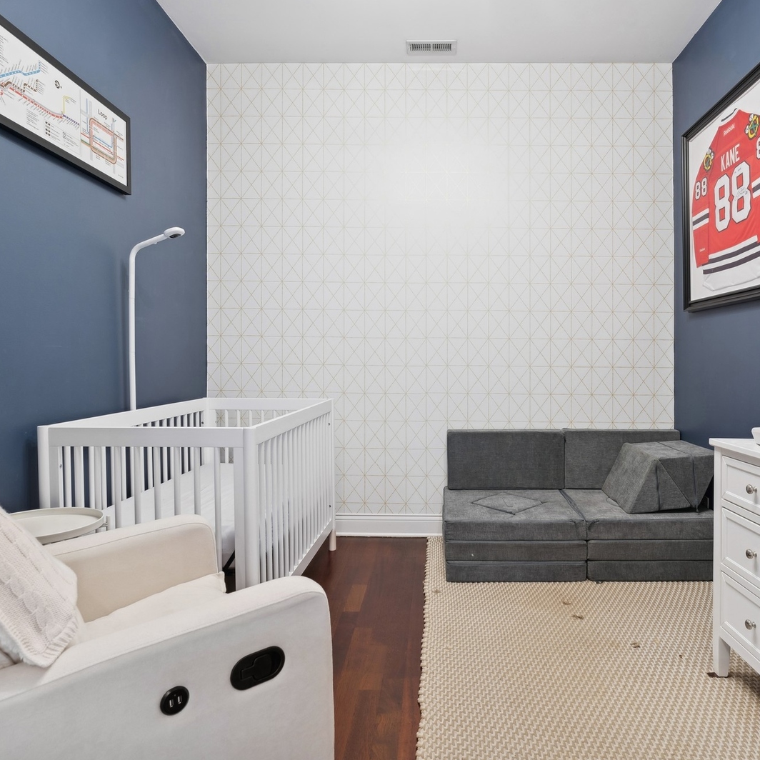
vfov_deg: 69.6
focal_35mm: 22
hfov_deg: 69.1
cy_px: 383
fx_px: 546
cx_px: 446
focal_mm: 17
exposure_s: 1/6
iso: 320
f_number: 8
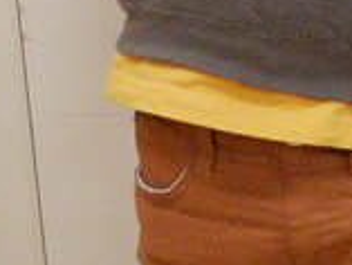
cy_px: -323
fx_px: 1557
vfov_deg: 9.0
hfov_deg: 12.2
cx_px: 556
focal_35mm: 153
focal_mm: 4.3
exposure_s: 1/30
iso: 160
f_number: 2.8
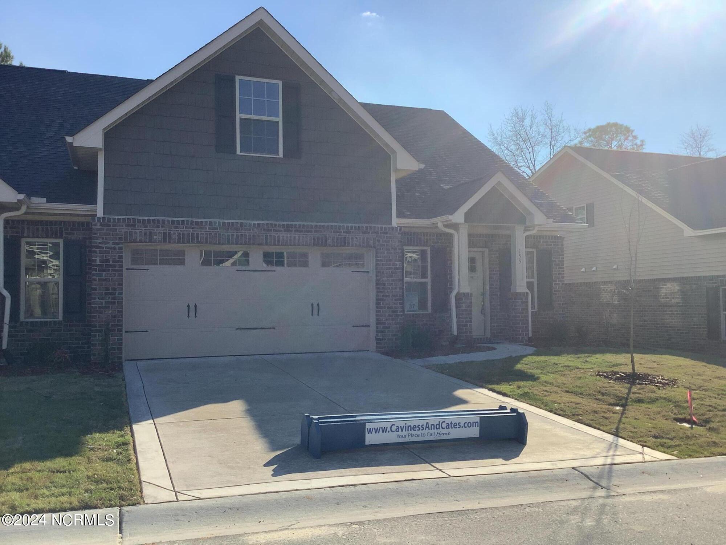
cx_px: 363
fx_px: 650
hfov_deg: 58.4
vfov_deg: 45.4
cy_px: 272
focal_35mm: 31
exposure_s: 1/1294
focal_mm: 3.3
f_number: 2.4
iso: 25
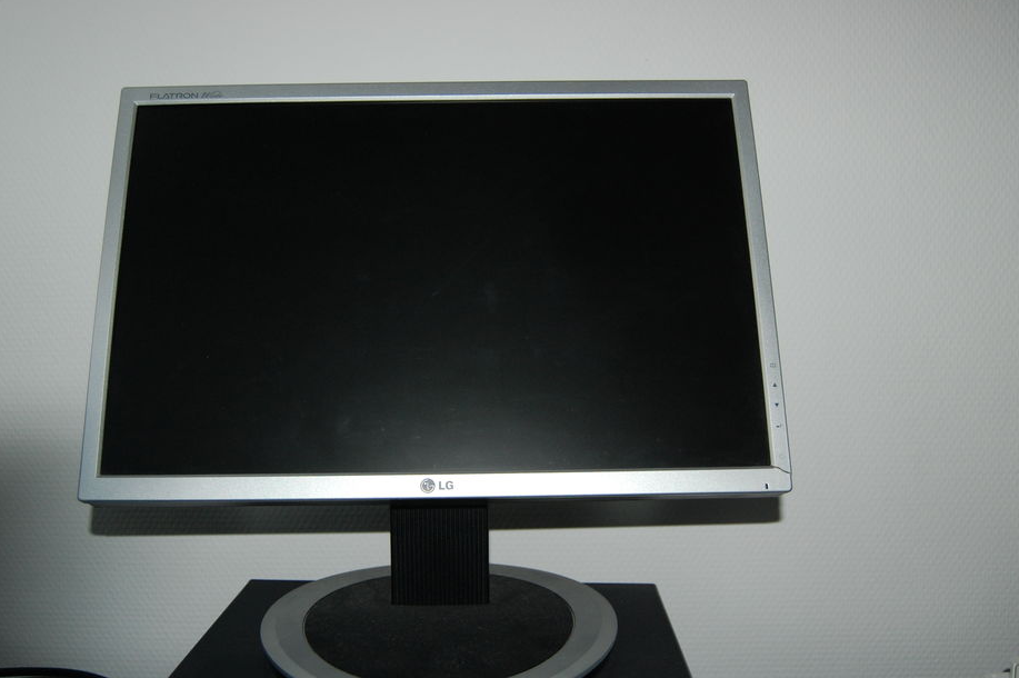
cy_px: 354
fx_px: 1018
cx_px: 481
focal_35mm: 36
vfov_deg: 36.8
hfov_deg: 53.1
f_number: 3.8
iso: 400
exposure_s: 1/60
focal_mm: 22
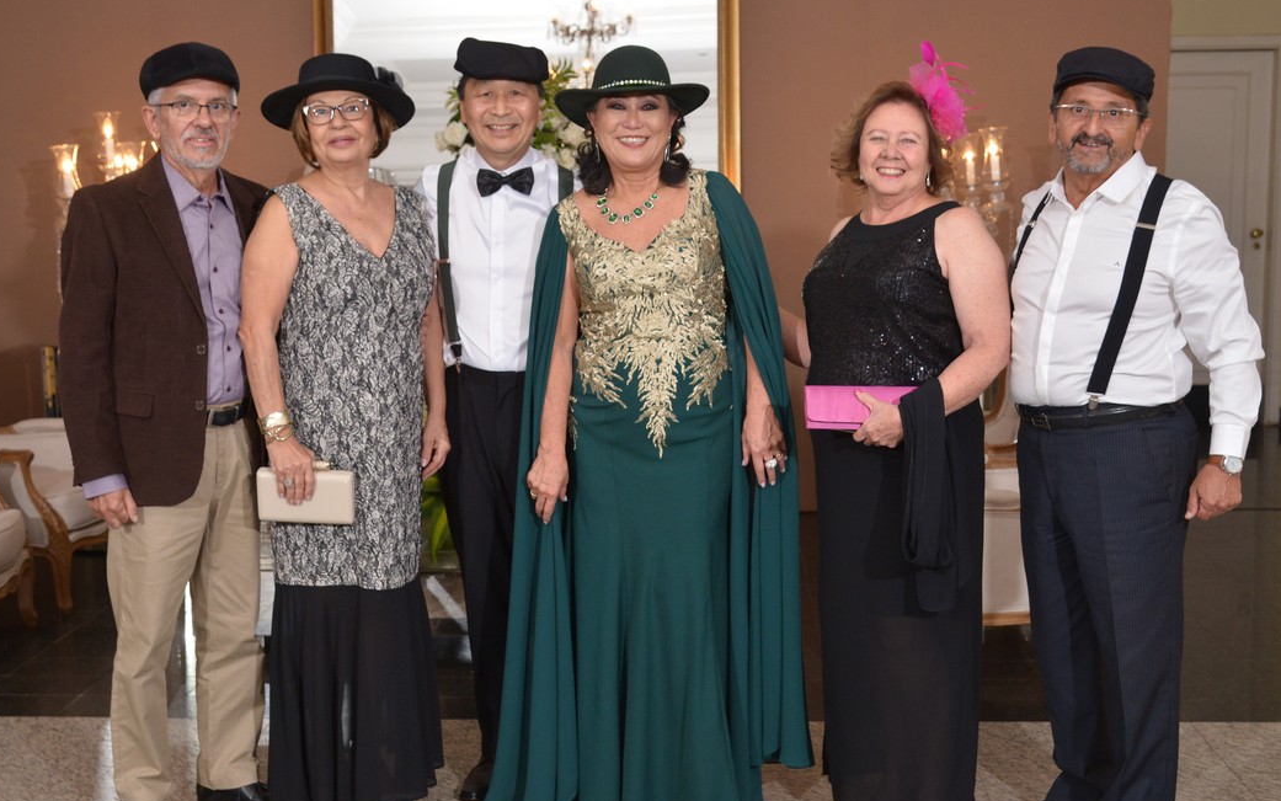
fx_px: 1641
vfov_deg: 27.4
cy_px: 405
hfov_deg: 42.6
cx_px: 604
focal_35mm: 47
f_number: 6.3
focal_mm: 40
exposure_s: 1/160
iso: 1600
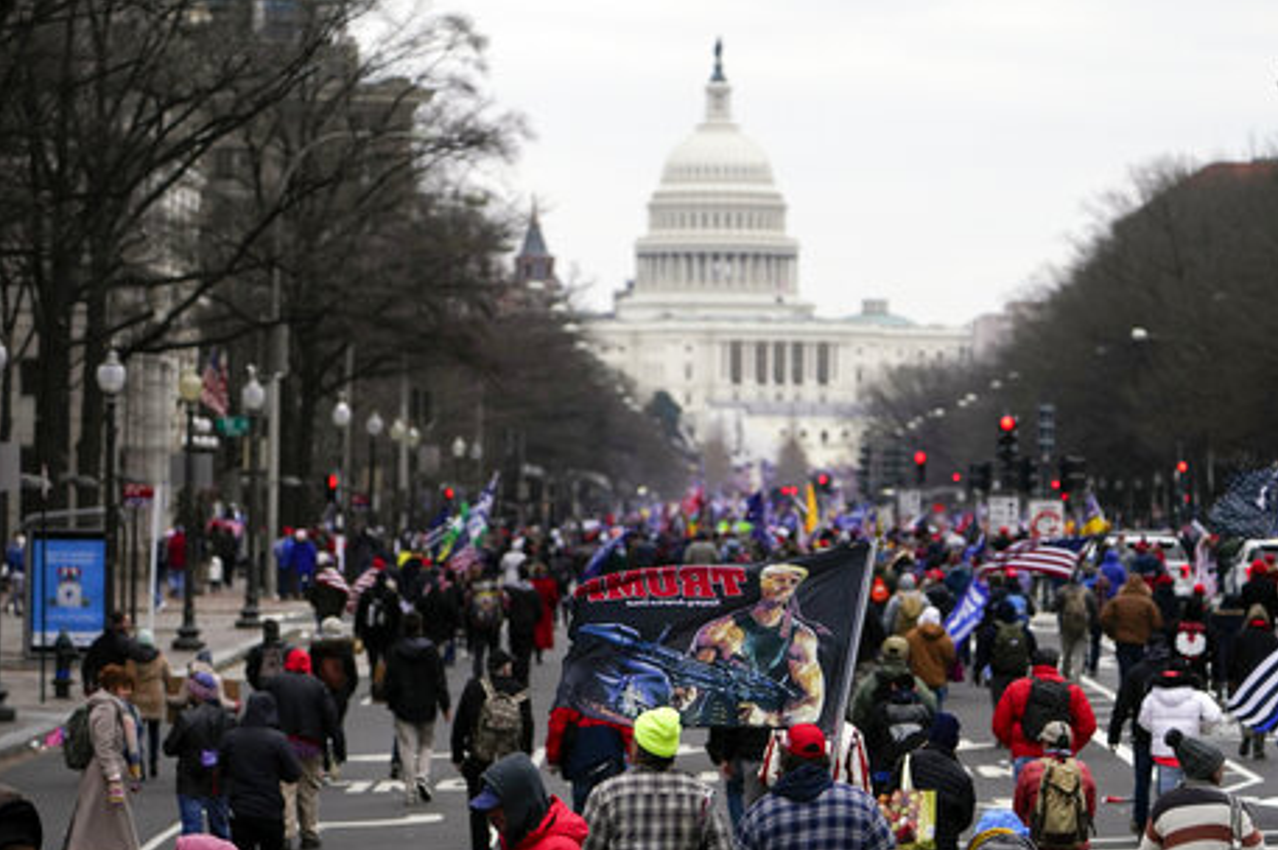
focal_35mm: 224
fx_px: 7946
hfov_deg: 9.2
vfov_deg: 6.1
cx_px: 705
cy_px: 466
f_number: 5.6
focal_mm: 200
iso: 1000
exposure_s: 1/2000
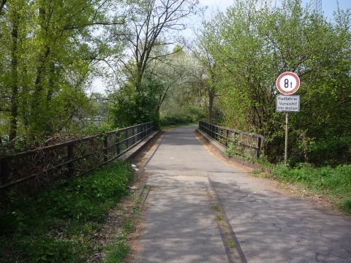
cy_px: 132
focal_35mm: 32
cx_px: 176
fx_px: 324
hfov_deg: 56.8
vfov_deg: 44.2
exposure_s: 1/400
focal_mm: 5.2
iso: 100
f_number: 4
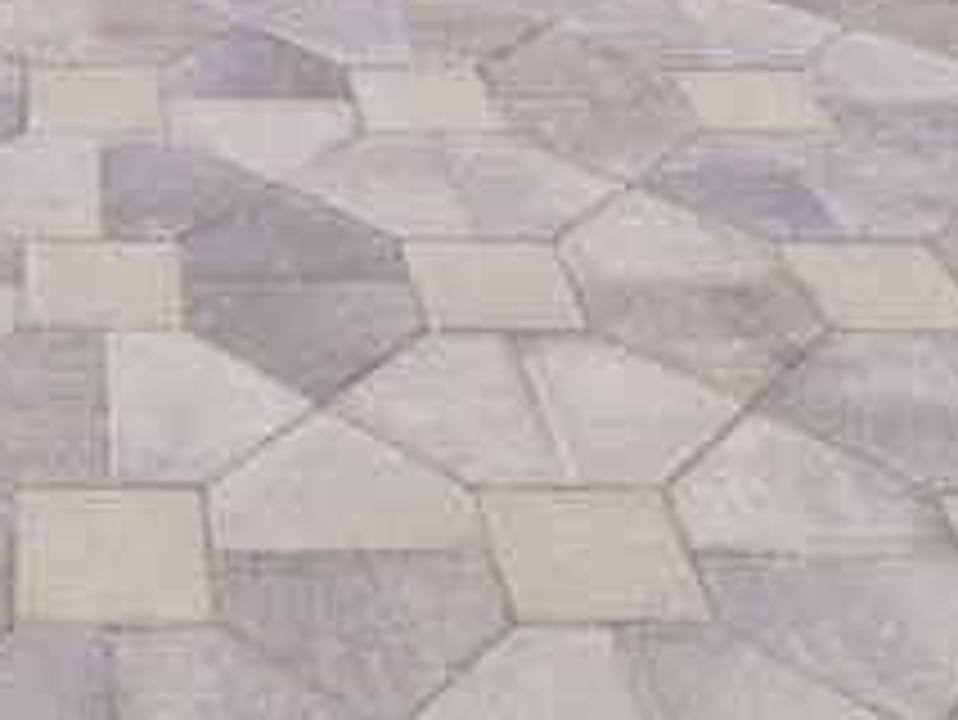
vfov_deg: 14.4
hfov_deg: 24.4
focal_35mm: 77
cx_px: 49
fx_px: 2132
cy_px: -891
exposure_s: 1/3200
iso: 250
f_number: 4
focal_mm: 20
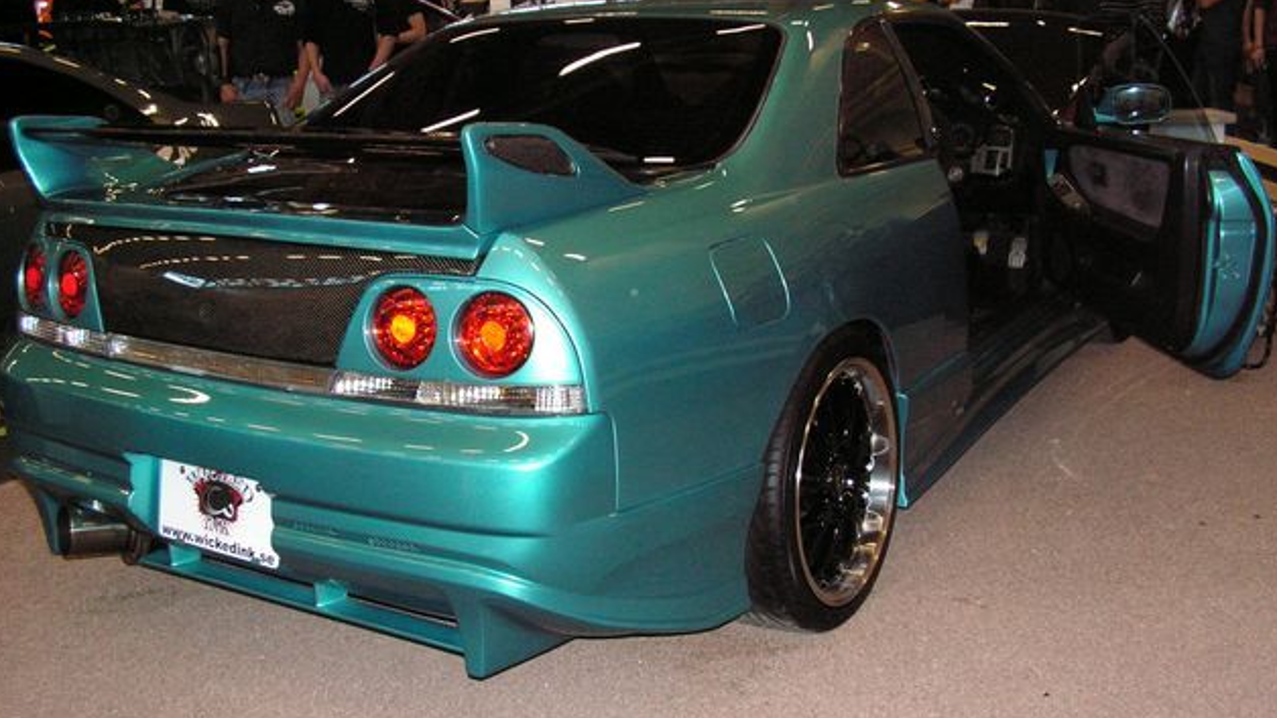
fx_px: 1354
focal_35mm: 40
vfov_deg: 29.7
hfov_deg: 50.5
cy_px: 336
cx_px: 638
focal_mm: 6
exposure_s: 1/40
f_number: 3.2
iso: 160
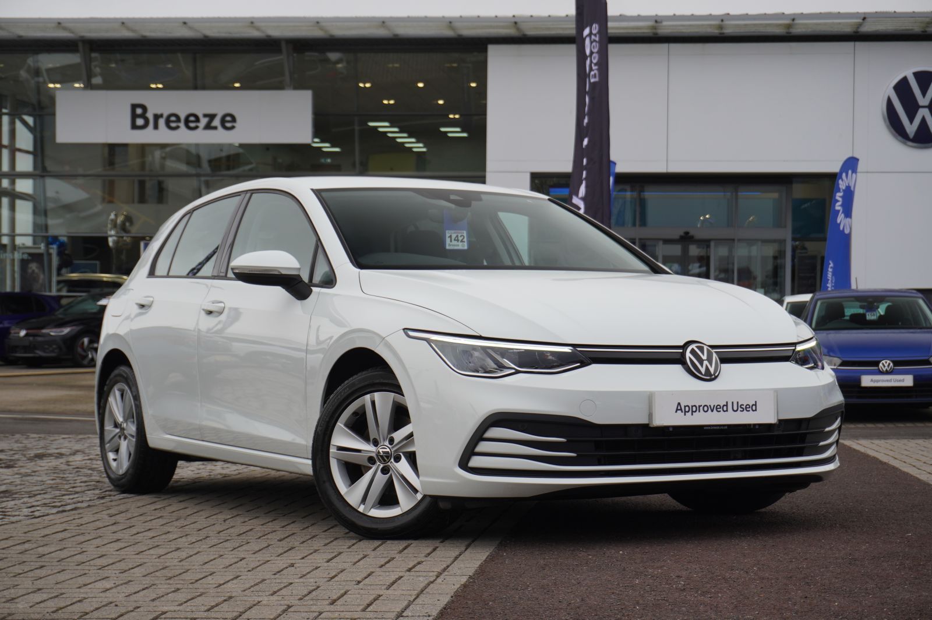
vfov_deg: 20.1
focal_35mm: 68
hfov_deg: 29.9
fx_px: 1746
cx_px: 466
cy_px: 310
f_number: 5.6
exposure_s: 1/160
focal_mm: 45
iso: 200
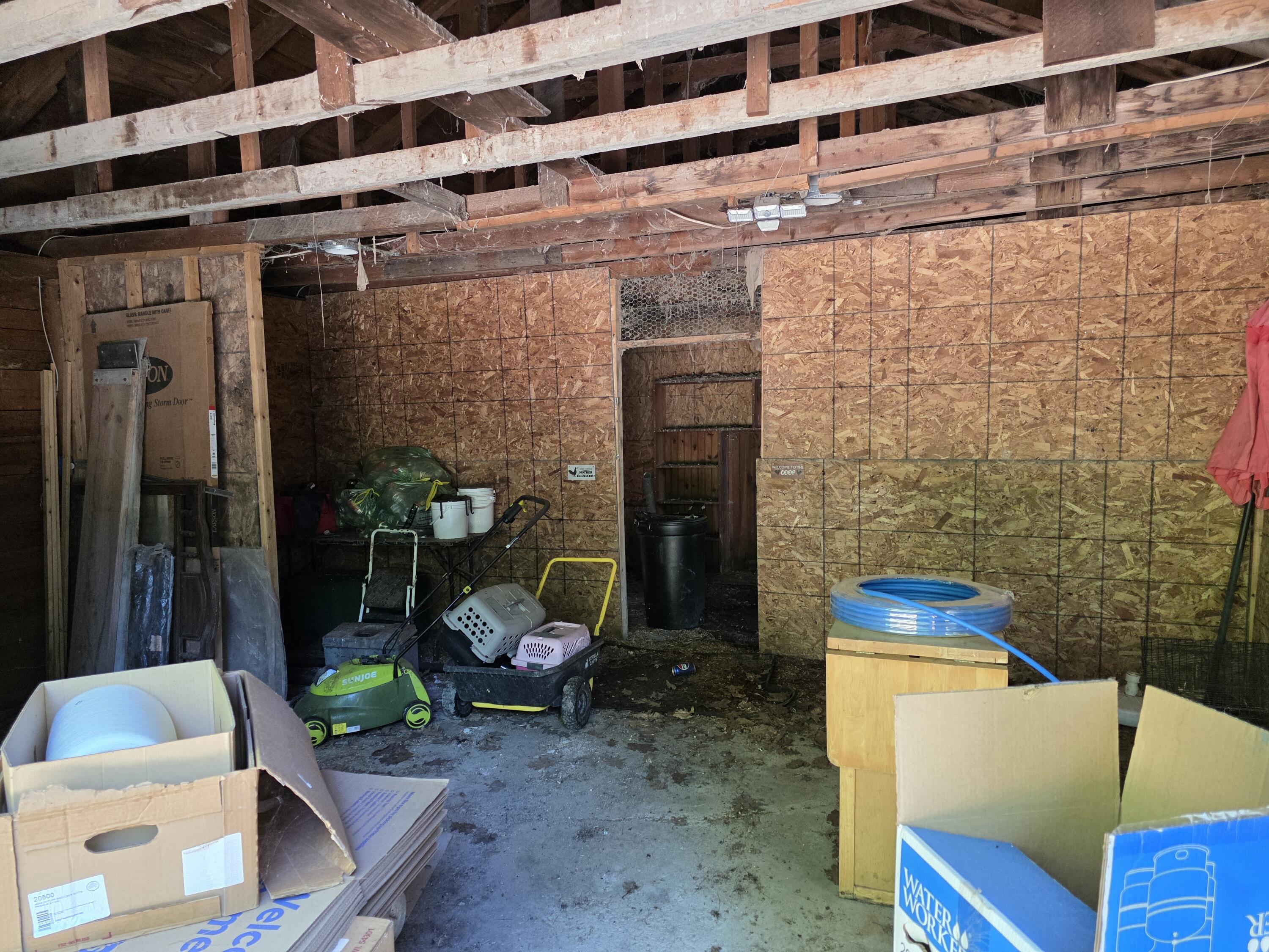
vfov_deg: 58.9
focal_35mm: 23
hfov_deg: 73.9
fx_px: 843
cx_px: 634
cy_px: 476
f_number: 1.7
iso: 250
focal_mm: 6.3
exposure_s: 1/120
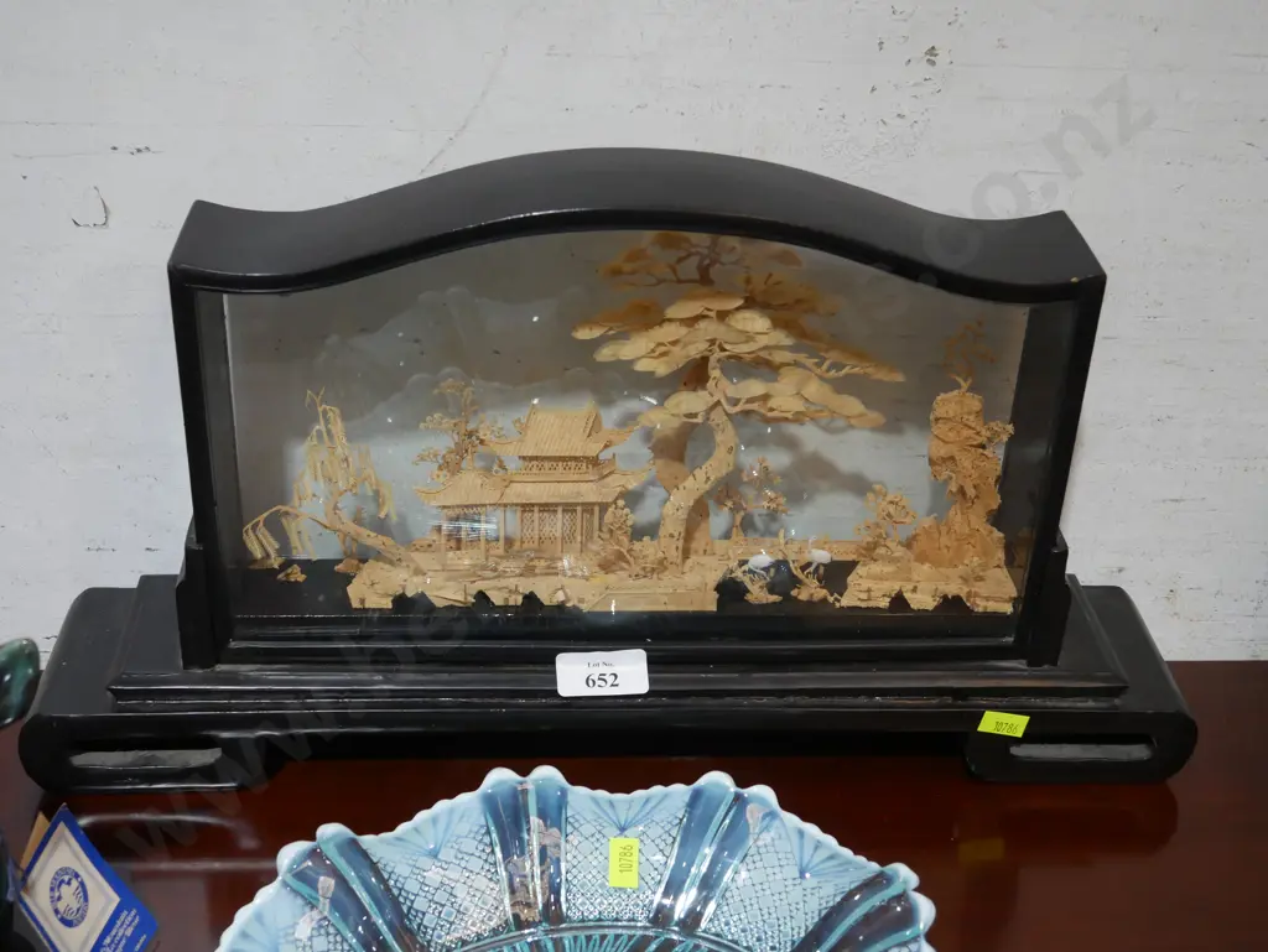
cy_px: 476
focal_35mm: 48
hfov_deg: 39.6
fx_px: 1759
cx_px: 634
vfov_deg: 30.3
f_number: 5.2
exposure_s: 1/60
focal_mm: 24
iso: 640
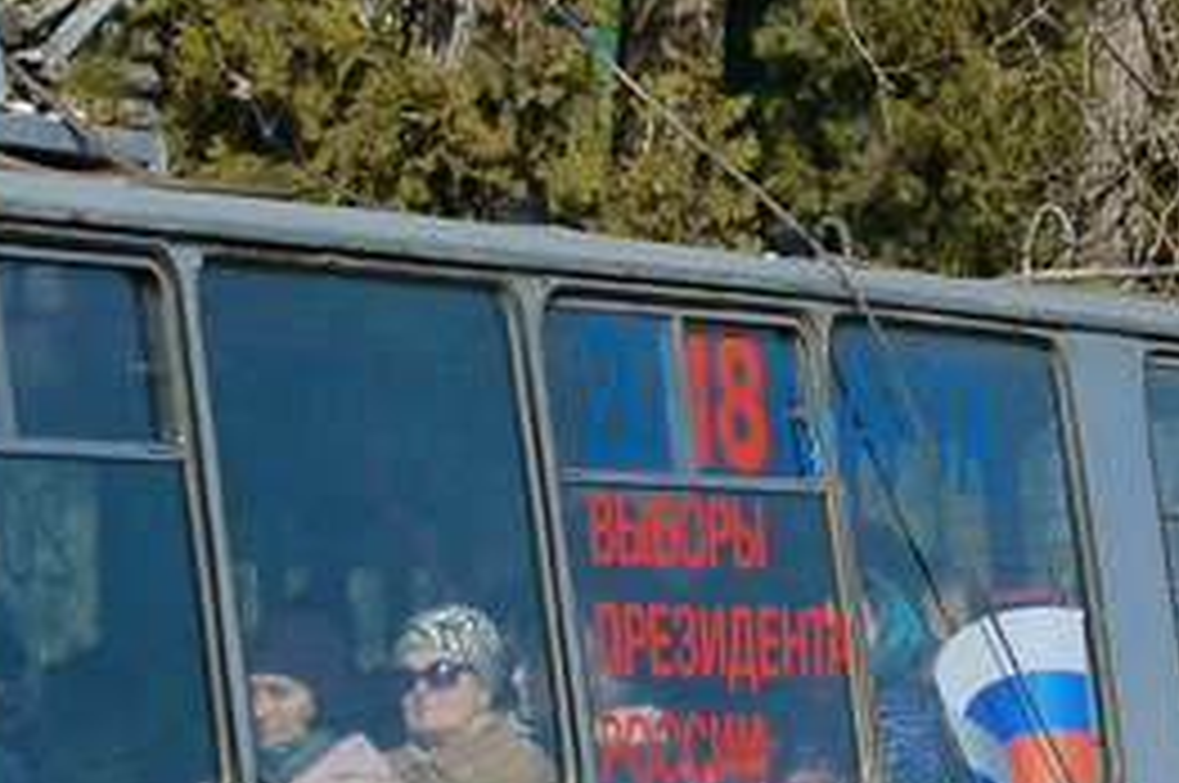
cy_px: 459
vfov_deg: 5.9
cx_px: -752
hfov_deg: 8.5
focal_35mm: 234
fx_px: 7654
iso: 100
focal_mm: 34
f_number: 5.6
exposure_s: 1/640
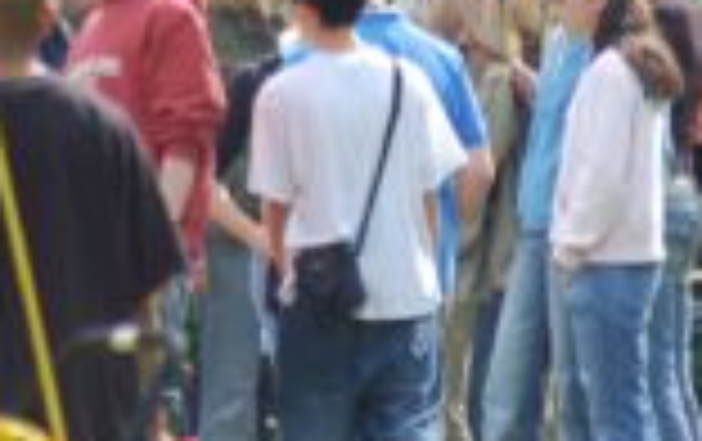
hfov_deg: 1.6
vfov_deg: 1.0
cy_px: 32
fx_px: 25425
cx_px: 367
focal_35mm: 1327
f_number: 5.6
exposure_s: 1/500
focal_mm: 300
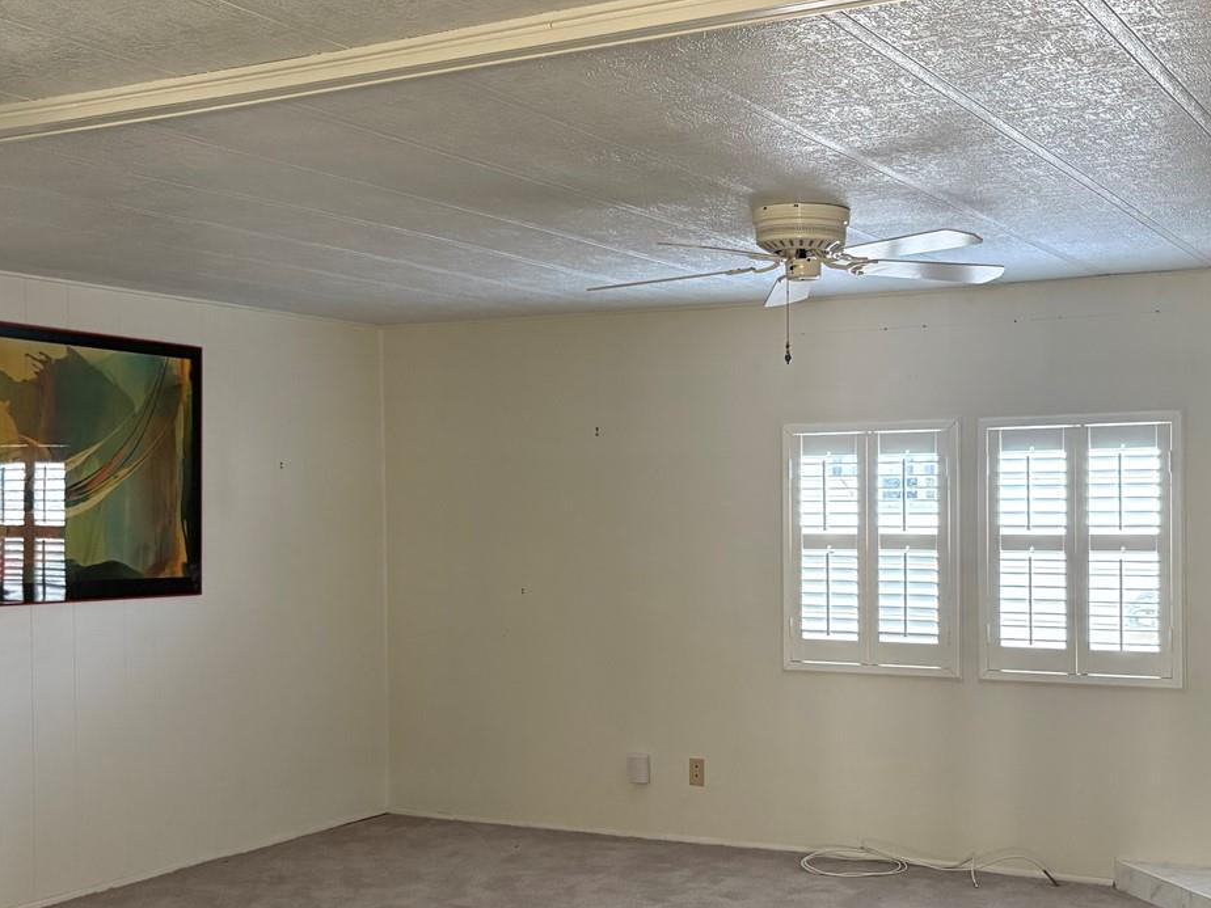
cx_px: 773
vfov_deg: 32.1
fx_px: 1574
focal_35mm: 45
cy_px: 532
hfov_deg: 41.7
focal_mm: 5.96
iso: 400
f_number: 1.6
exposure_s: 1/60
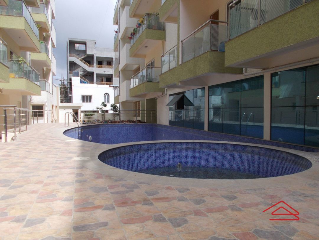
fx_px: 240
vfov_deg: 53.1
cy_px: 120
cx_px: 160
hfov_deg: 67.3
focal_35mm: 26
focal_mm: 4.6
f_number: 8
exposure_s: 1/160
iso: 80
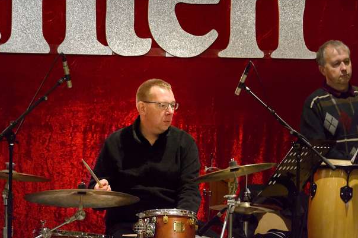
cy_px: 134
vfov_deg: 8.5
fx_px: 1599
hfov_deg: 12.8
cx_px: 154
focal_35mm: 161
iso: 3200
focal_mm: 90
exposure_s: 1/100
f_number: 5.6
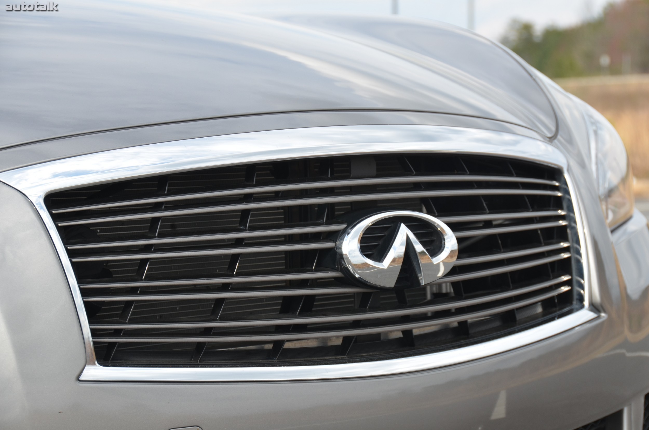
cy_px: 215
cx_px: 324
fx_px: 2024
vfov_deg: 12.1
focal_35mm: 112
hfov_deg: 18.2
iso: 200
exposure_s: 1/250
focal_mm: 75
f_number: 8
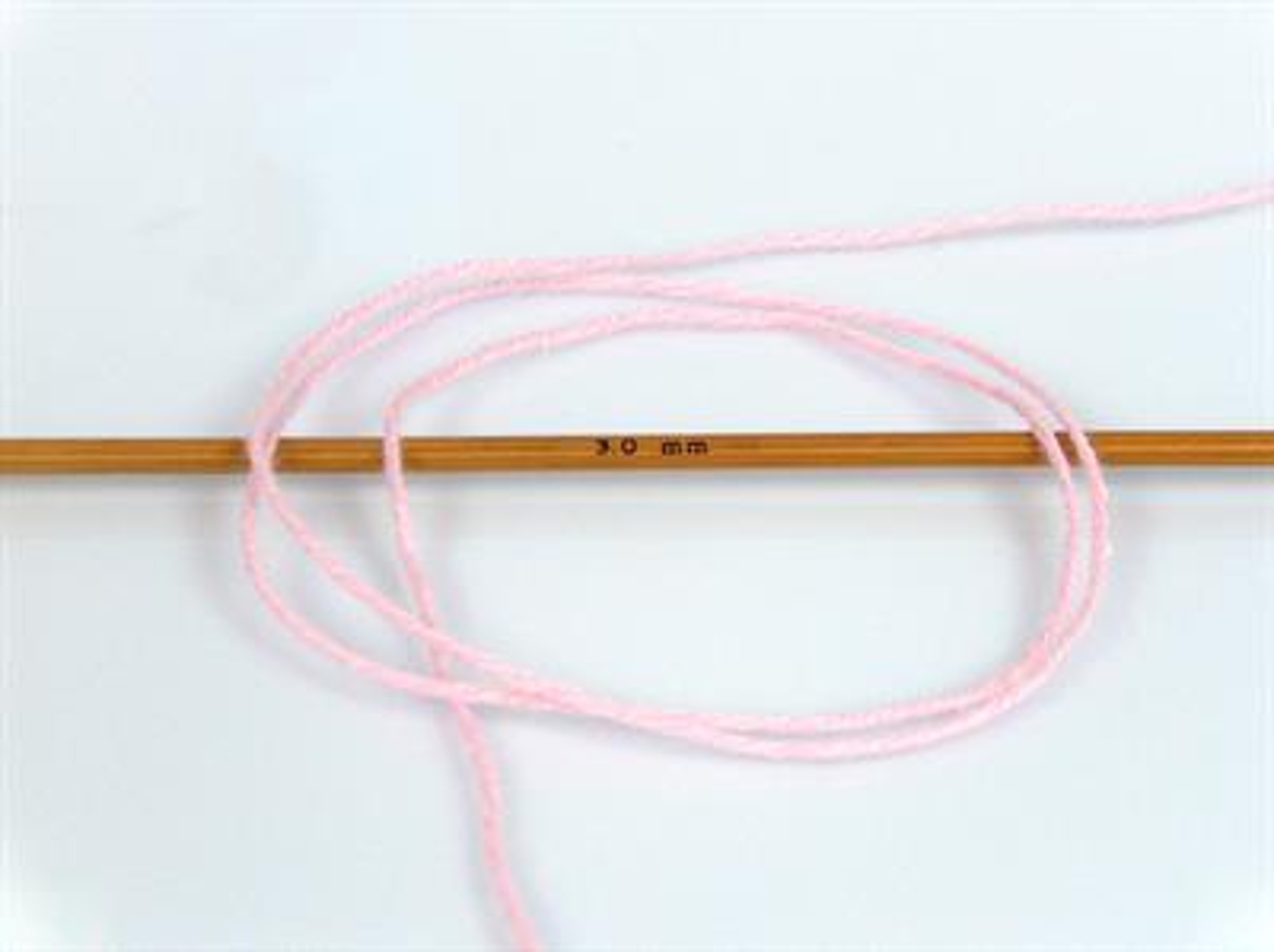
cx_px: 637
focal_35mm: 99
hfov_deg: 19.9
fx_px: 3639
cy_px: 476
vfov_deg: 14.9
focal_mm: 20.29
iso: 200
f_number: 2.9
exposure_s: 1/144
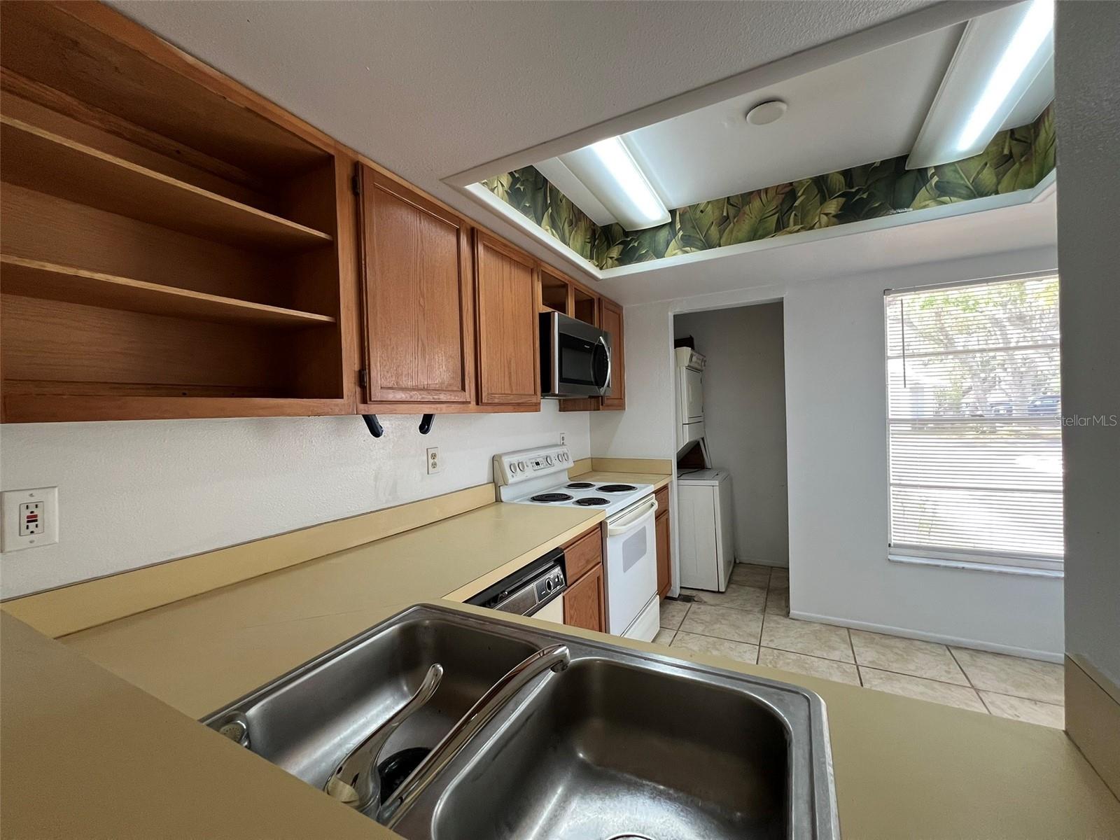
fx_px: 421
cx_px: 560
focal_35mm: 13
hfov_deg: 106.2
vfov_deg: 89.9
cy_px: 420
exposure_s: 1/120
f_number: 1.8
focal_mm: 1.57
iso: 200
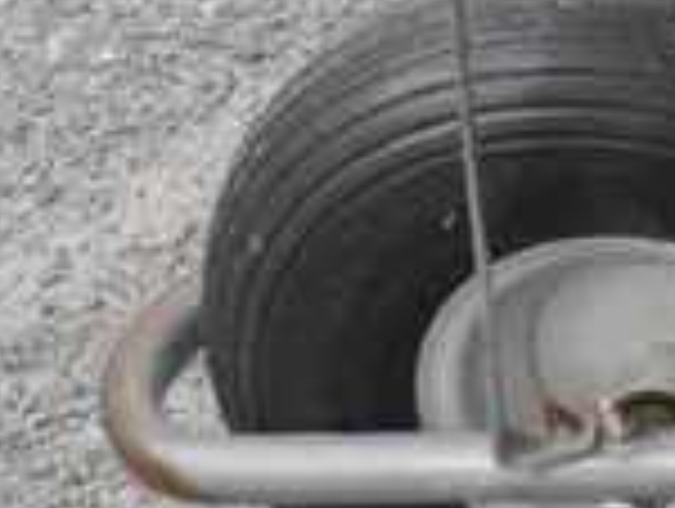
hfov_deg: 6.6
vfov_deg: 5.4
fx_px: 5332
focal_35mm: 273
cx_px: 2070
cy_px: -267
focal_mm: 20
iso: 200
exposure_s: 1/200
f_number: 6.3
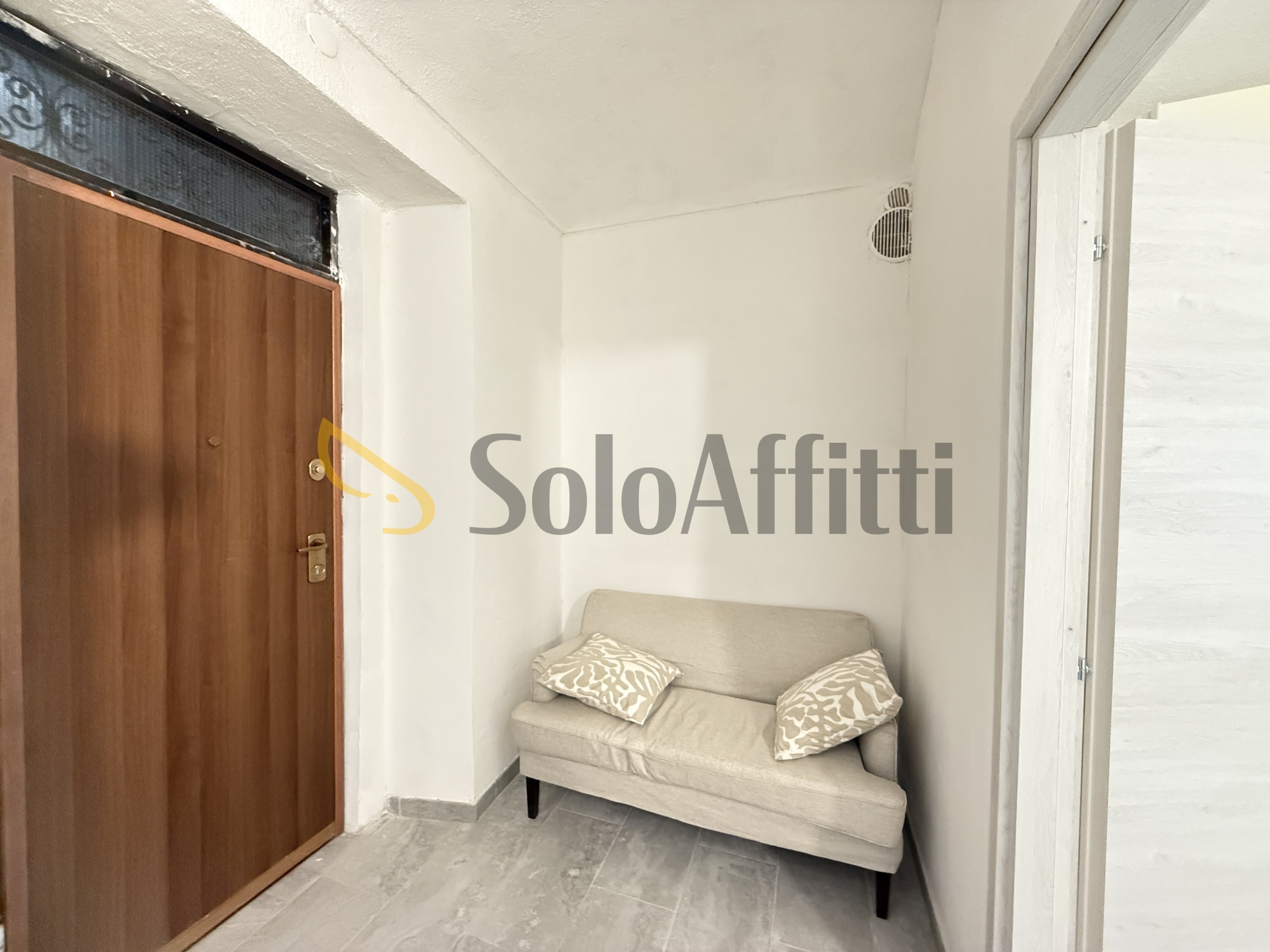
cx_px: 635
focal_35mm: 14
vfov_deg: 85.7
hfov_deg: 102.1
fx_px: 514
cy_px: 476
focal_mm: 2.22
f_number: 2.2
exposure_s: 1/60
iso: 800
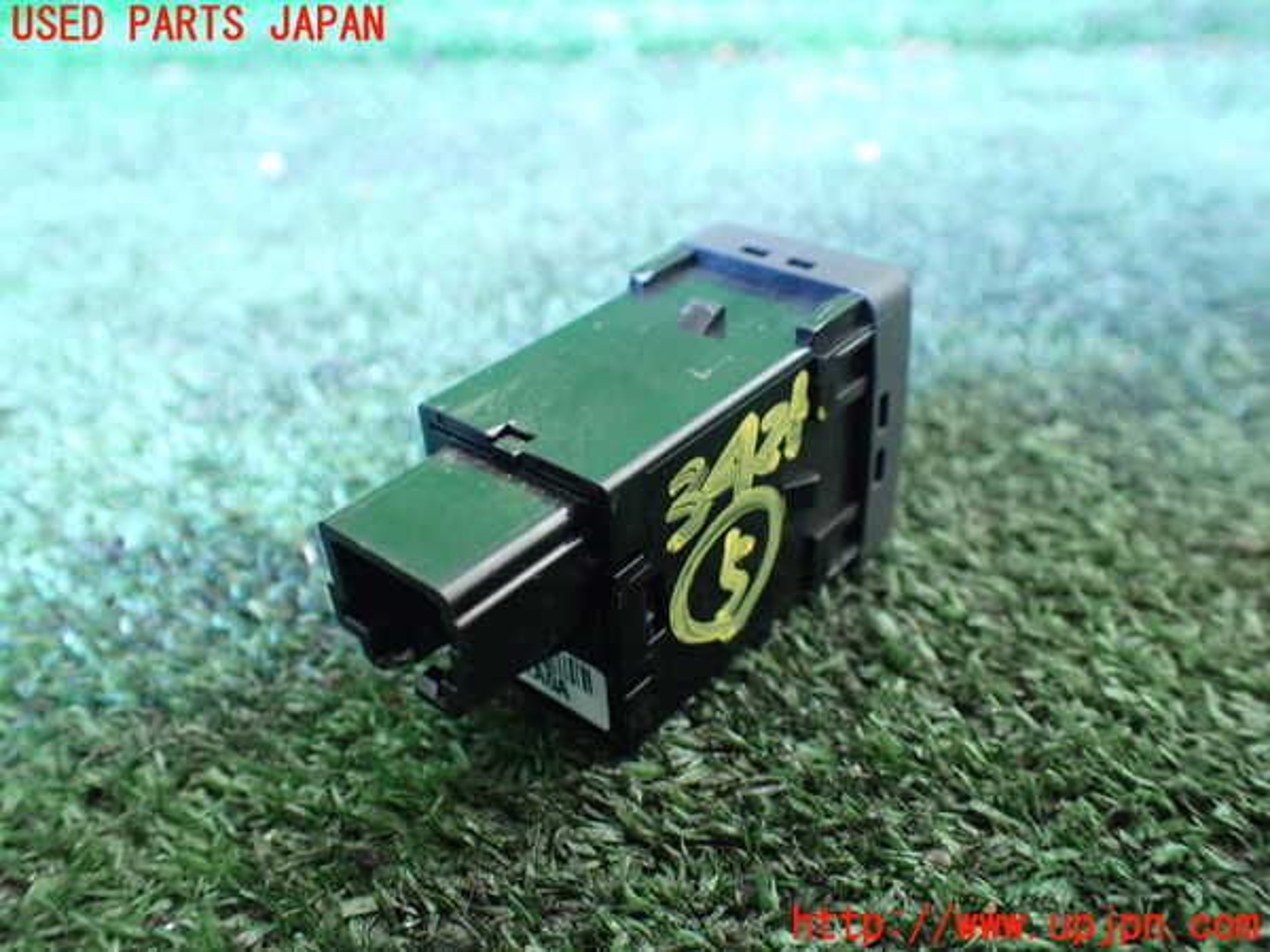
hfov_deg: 60.0
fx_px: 1101
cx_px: 635
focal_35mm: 30
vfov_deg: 46.8
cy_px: 476
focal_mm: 5.4
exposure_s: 1/30
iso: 1000
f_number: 2.3
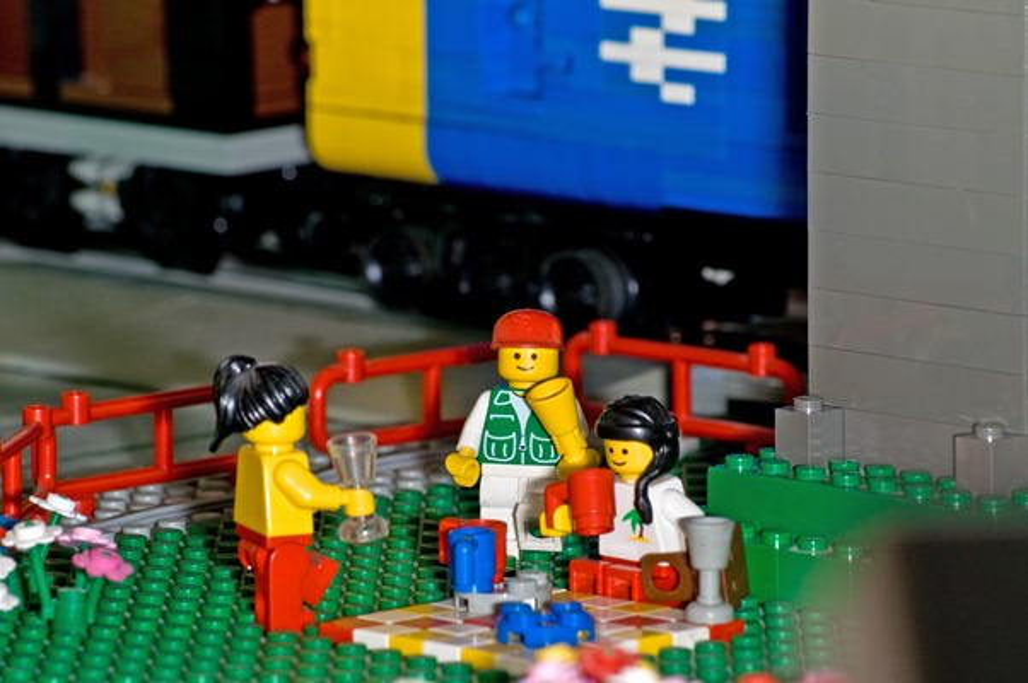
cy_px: 342
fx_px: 6846
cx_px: 514
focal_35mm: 240
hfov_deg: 8.6
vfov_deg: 5.7
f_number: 11
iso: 100
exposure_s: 1/90
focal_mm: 160
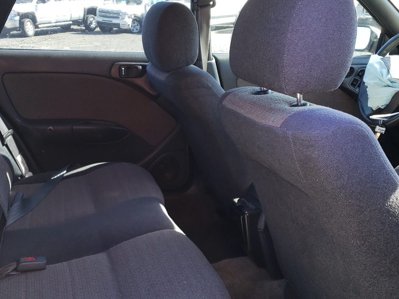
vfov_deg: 33.6
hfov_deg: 43.6
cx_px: 157
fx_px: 496
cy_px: 166
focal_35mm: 43
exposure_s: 1/128
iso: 50
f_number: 1.5
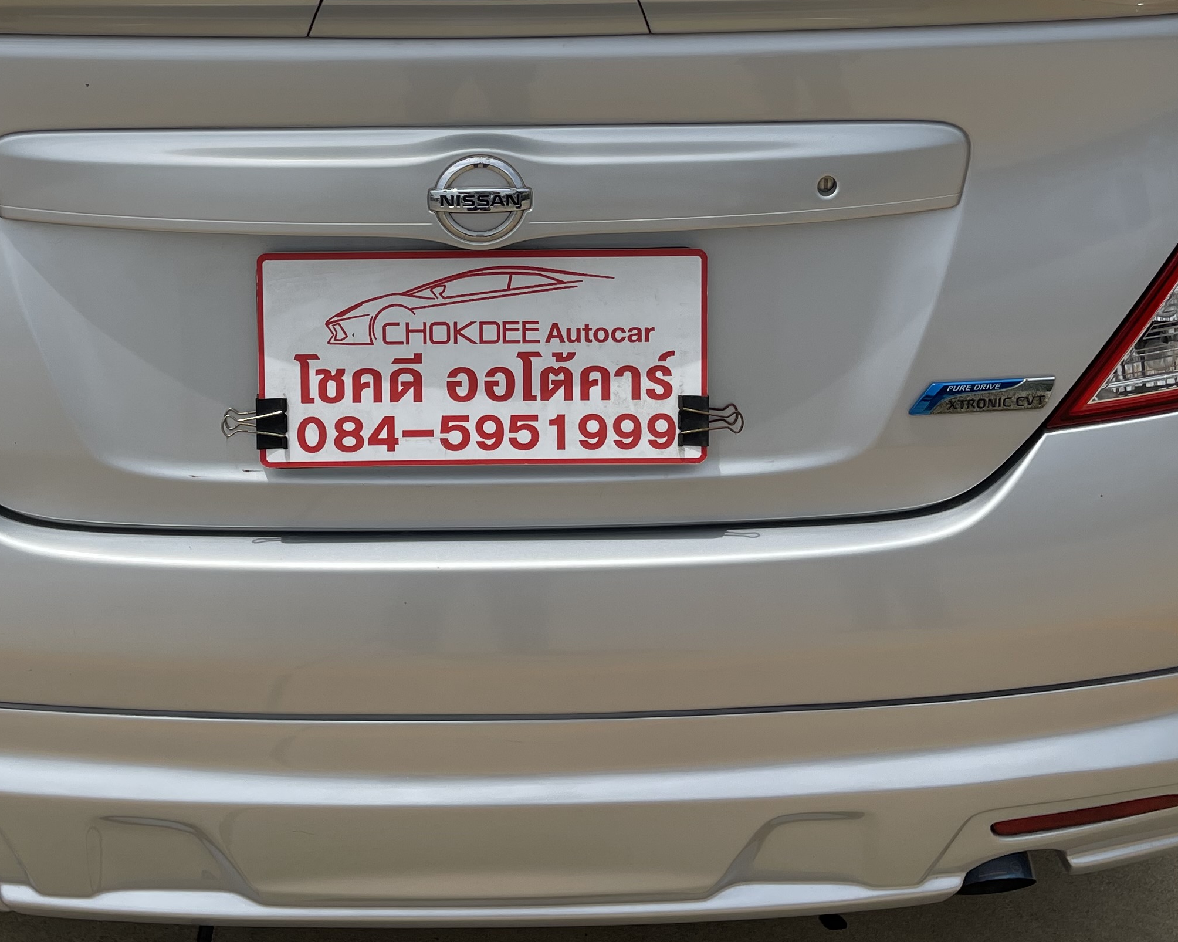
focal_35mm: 49
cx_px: 473
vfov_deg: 30.3
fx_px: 1708
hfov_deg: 37.9
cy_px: 225
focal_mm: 5.1
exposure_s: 1/6993
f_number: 1.6
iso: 32
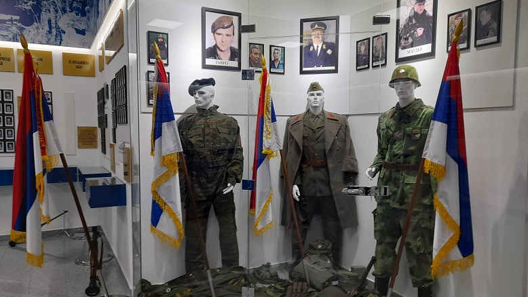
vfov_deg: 41.5
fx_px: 392
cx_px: 260
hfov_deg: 67.9
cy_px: 157
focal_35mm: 28
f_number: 2
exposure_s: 1/50
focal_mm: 4.6
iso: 80
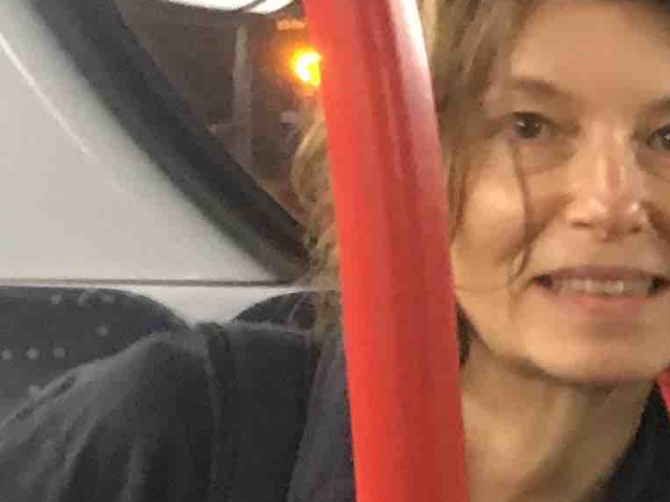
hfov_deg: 11.5
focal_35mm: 153
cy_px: 746
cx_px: 1389
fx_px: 2961
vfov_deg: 9.4
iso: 200
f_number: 2.2
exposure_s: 1/17
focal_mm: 4.15
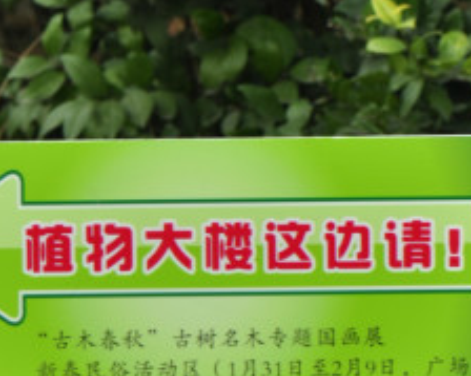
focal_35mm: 496
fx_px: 6905
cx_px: 202
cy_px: 570
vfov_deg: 3.1
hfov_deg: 3.9
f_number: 5.6
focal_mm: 105
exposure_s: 1/60
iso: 200
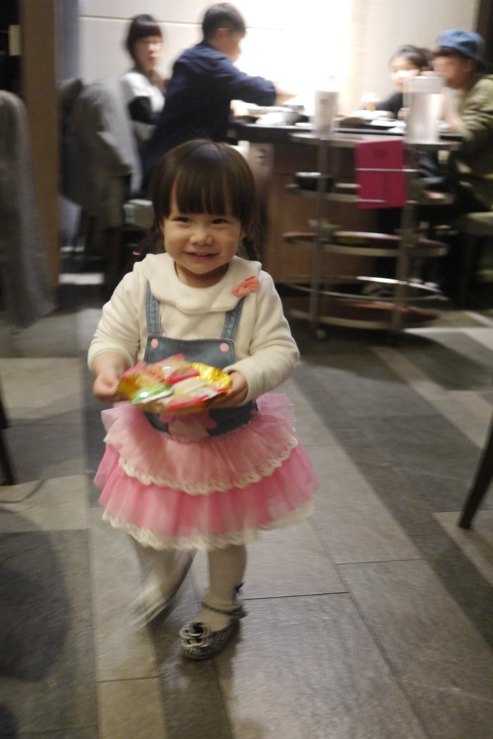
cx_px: 237
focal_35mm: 42
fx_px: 862
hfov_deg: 31.9
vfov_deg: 46.4
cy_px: 370
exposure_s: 1/25
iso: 800
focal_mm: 20
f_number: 1.7
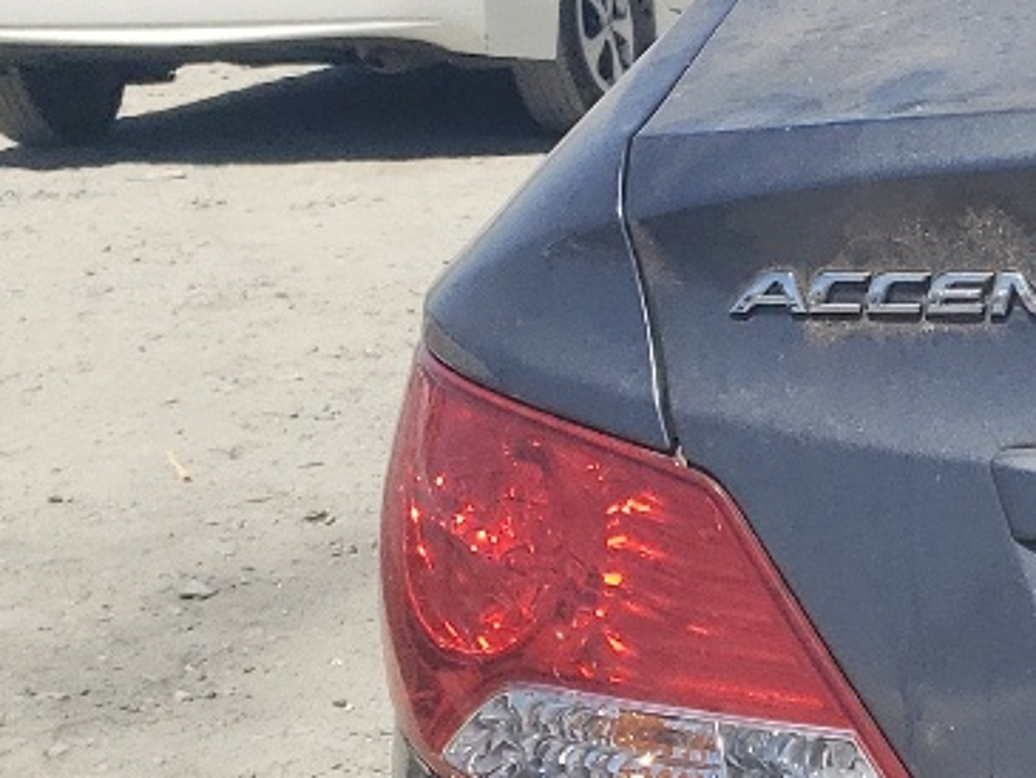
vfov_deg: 12.7
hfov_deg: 15.0
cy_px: 894
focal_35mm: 114
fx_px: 3413
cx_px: 1870
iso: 50
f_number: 1.5
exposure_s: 1/3333
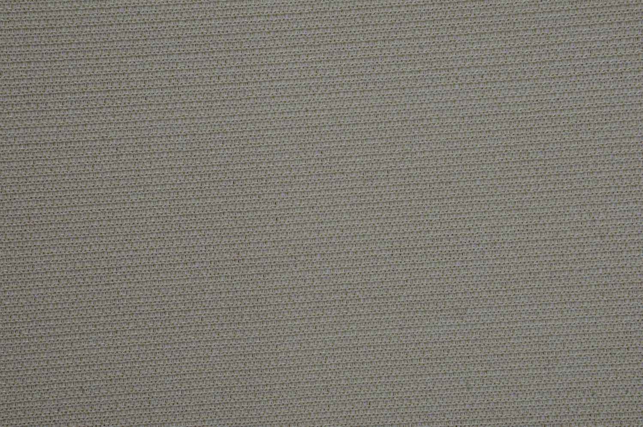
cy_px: 214
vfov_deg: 13.0
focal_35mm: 105
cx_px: 322
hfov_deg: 19.5
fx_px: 1873
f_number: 22
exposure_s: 1/30
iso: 200
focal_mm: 70
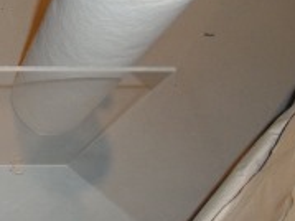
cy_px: 82
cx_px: -66
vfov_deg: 20.9
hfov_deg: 24.9
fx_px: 596
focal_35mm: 70
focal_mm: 5
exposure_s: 1/45
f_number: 3.4
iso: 200
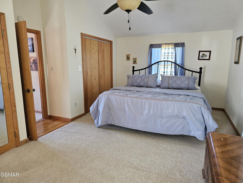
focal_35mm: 23
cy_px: 92
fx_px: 161
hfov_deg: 73.9
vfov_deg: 58.9
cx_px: 122
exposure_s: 1/120
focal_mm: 6.3
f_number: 1.7
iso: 1000
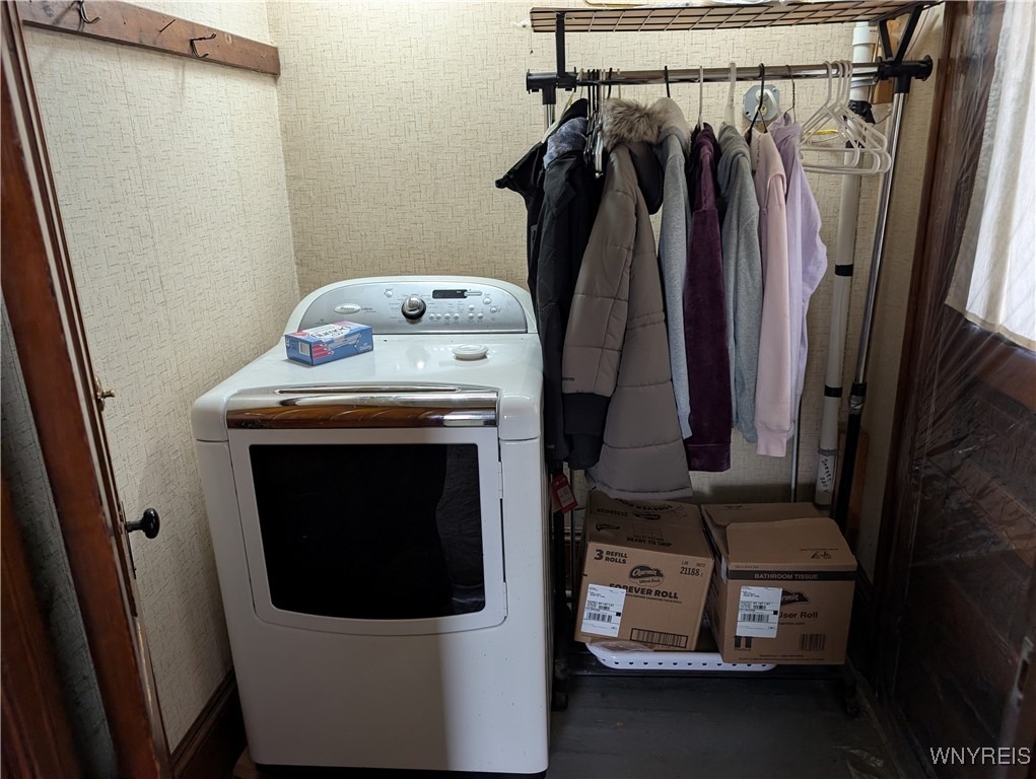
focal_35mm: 24
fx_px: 719
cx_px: 518
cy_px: 390
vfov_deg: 56.9
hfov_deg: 71.5
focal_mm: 6.9
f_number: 1.68
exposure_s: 1/60
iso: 267
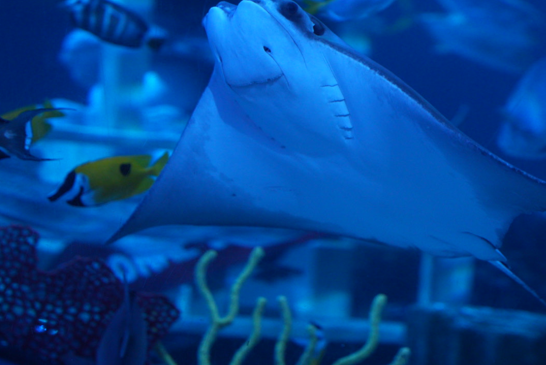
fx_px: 1624
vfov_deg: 12.8
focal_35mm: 107
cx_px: 352
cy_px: 132
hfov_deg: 19.0
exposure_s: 1/400
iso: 2500
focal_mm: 70
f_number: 2.8
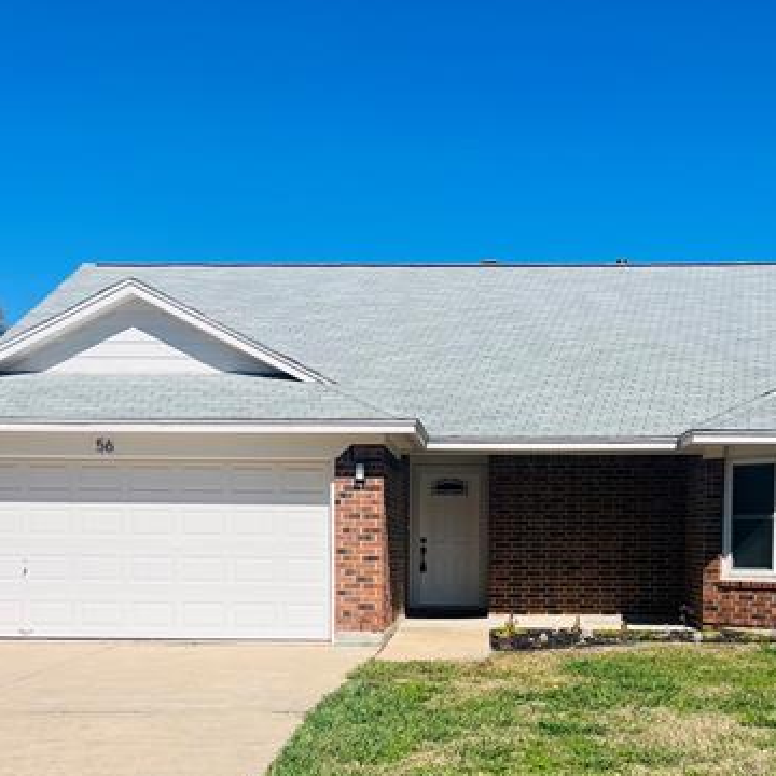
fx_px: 1243
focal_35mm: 49
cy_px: 619
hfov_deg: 34.6
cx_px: 444
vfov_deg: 33.7
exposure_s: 1/6993
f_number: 1.5
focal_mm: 5.7
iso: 50
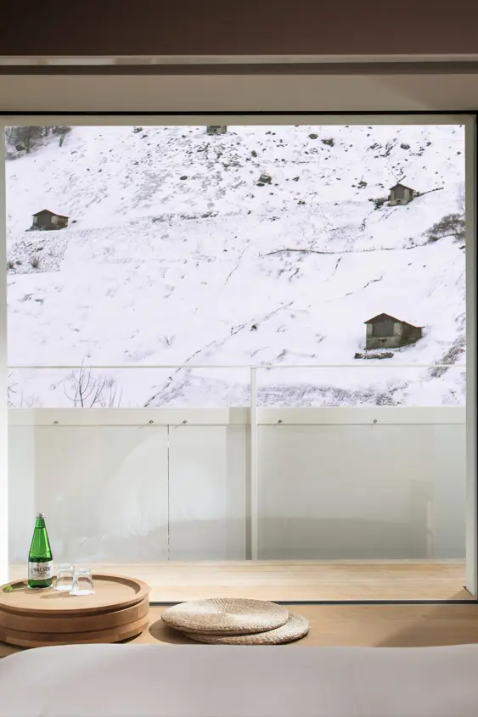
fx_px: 717
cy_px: 358
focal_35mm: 36
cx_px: 239
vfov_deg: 53.1
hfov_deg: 36.9
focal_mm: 36
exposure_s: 1/60
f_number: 9
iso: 100
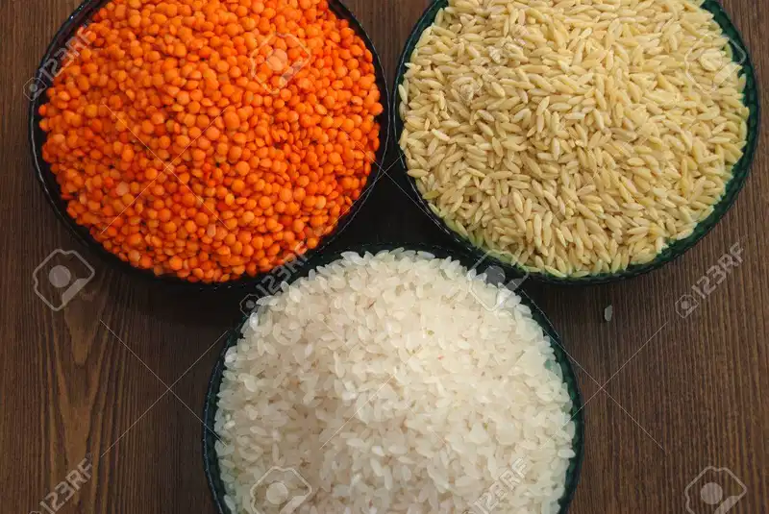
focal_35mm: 72
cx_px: 384
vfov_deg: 19.0
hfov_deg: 28.0
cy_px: 257
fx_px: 1539
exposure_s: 1/50
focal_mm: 48
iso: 100
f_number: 5
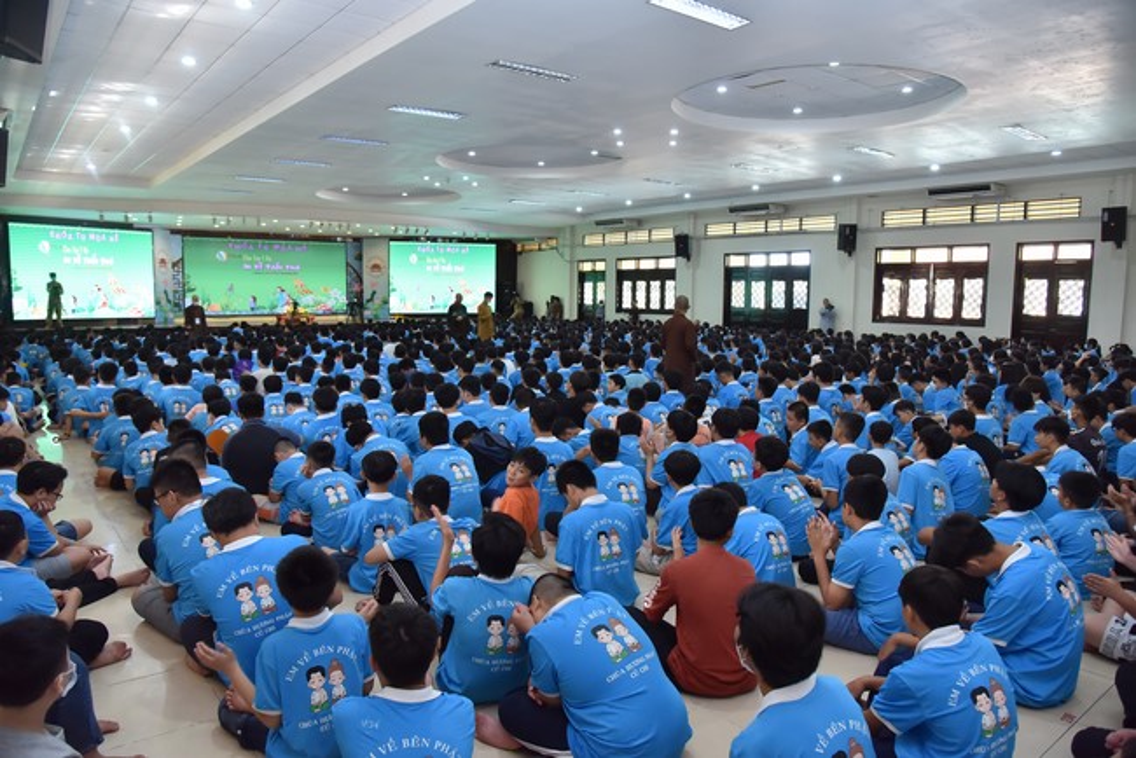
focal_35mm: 24
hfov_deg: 73.7
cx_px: 568
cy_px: 379
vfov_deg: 53.2
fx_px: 758
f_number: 5
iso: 2000
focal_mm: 24
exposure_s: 1/125
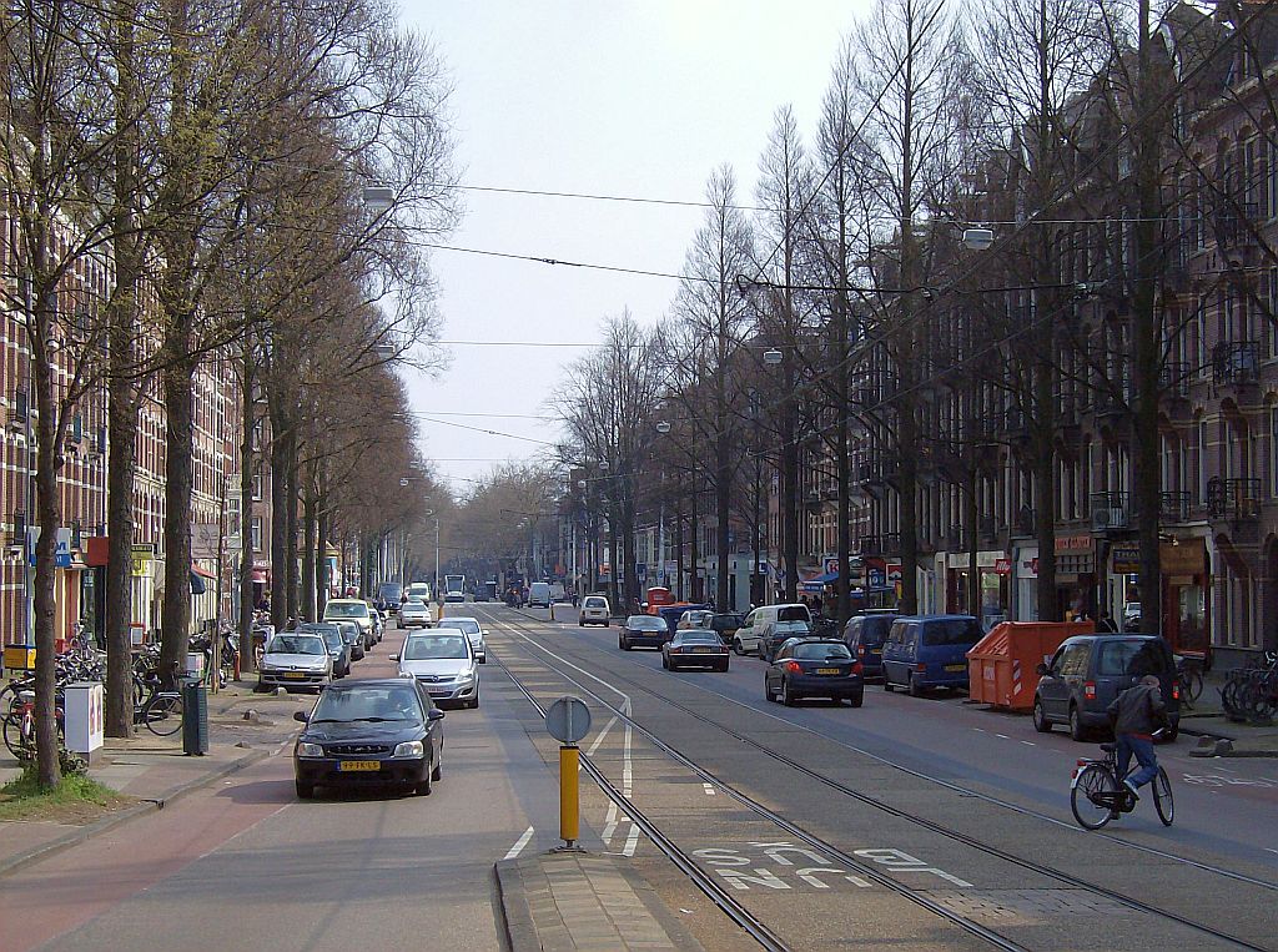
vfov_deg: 20.9
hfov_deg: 27.8
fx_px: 2578
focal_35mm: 70
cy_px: 476
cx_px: 639
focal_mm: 11.6
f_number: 6.2
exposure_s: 1/346
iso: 100
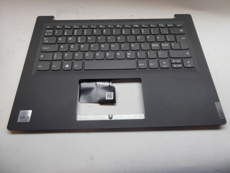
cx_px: 115
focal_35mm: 25
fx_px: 166
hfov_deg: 69.4
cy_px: 86
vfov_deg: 54.9
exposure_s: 1/60
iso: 80
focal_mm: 4.3
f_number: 3.3
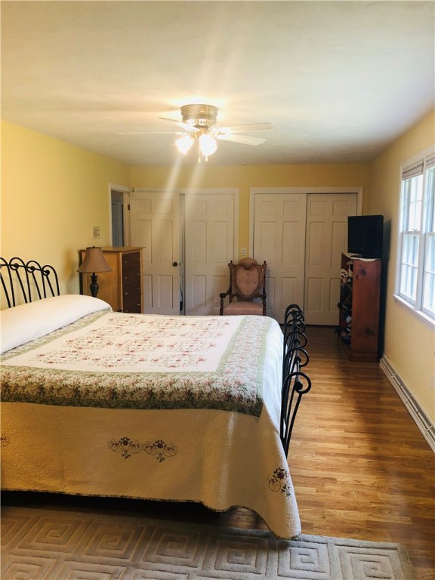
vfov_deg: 63.4
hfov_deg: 49.7
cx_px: 218
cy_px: 290
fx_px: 469
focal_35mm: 28
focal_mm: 3.99
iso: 40
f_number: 1.8
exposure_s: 1/24
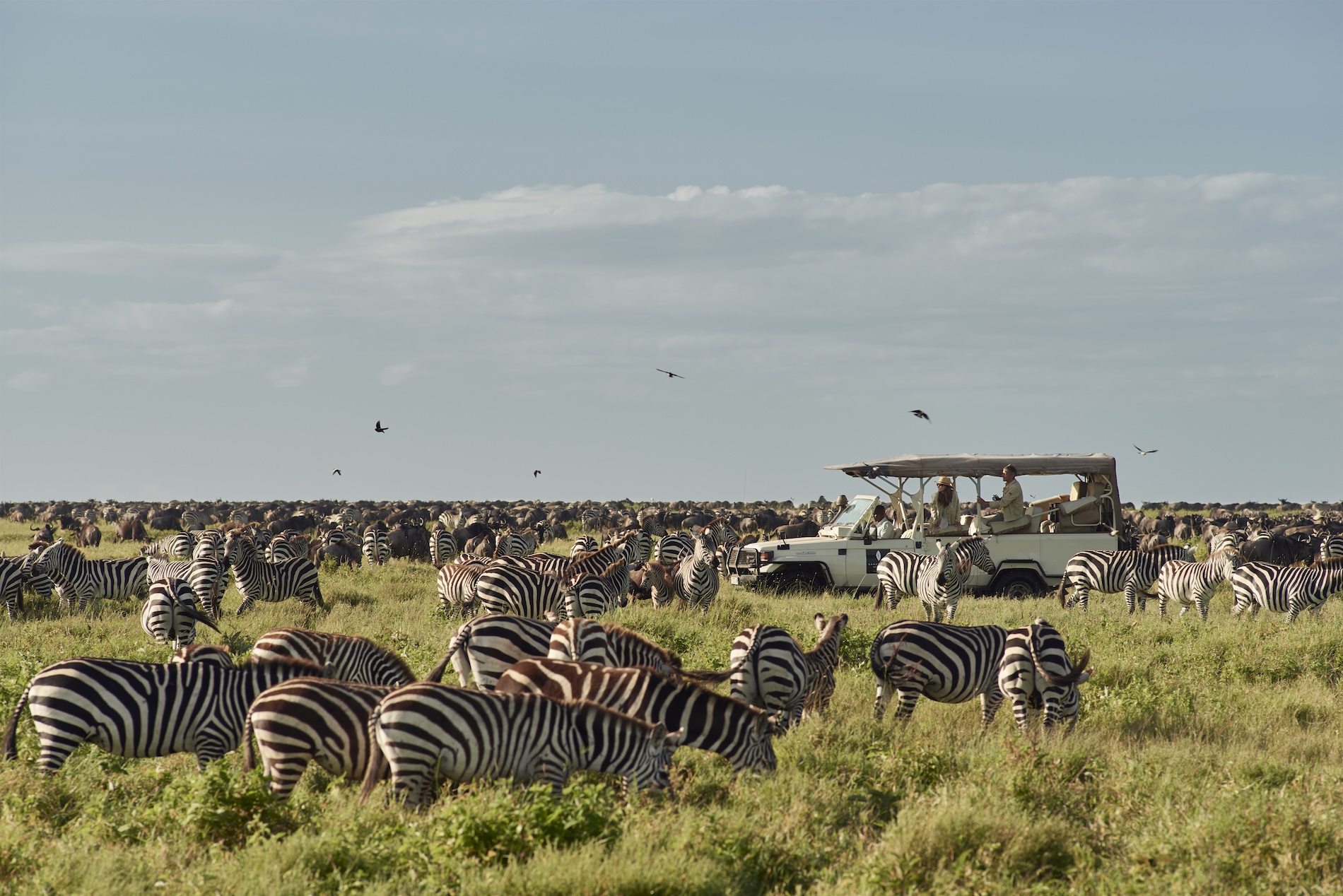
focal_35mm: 180
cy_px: 448
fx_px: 6717
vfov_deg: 7.6
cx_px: 672
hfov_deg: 11.4
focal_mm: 180
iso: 160
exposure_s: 1/500
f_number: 6.7
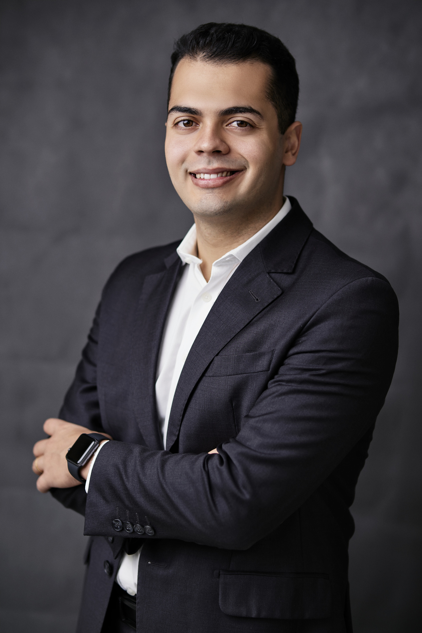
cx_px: 211
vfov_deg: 27.0
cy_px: 316
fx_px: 1319
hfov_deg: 18.2
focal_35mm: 75
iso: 80
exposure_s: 1/80
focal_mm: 50
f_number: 1.6
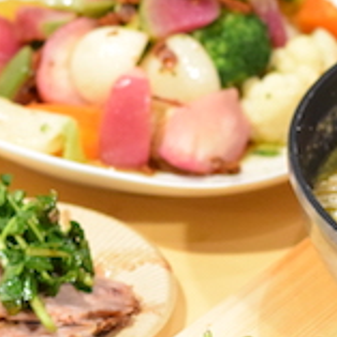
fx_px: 2820
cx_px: 292
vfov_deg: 6.8
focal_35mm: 256
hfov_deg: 6.8
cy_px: 291
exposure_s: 1/125
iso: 3200
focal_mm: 50
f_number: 2.8
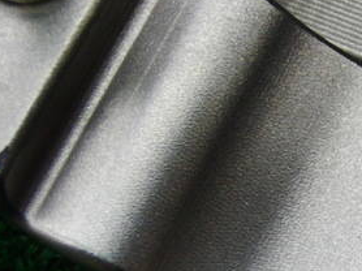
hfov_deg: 19.2
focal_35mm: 99
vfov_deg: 14.8
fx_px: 1034
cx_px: 383
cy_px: 232
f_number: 3.7
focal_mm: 7.54
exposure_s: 1/80
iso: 200
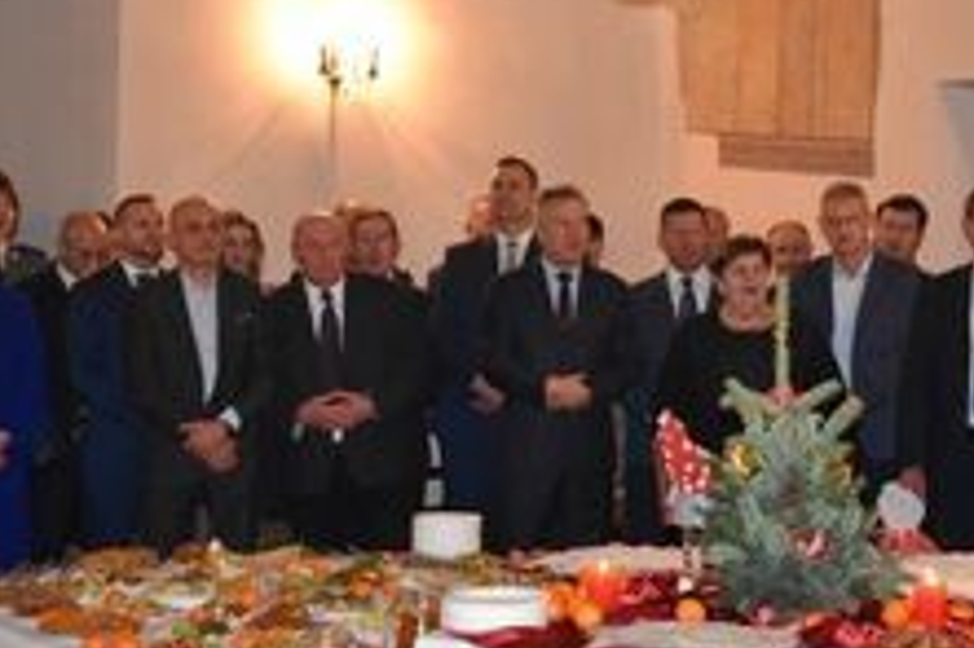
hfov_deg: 21.0
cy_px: 229
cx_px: 604
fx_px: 2622
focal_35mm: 97
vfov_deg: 14.1
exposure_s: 1/60
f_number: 4.5
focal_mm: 34
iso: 2200
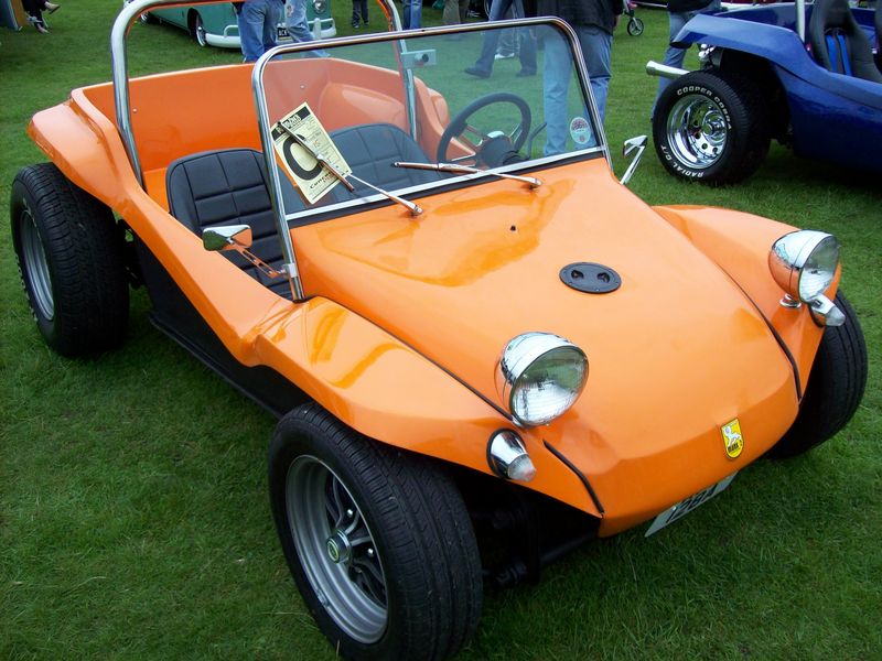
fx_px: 917
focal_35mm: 36
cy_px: 330
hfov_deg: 51.4
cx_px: 441
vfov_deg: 39.7
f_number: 2.7
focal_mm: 6
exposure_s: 1/574
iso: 80
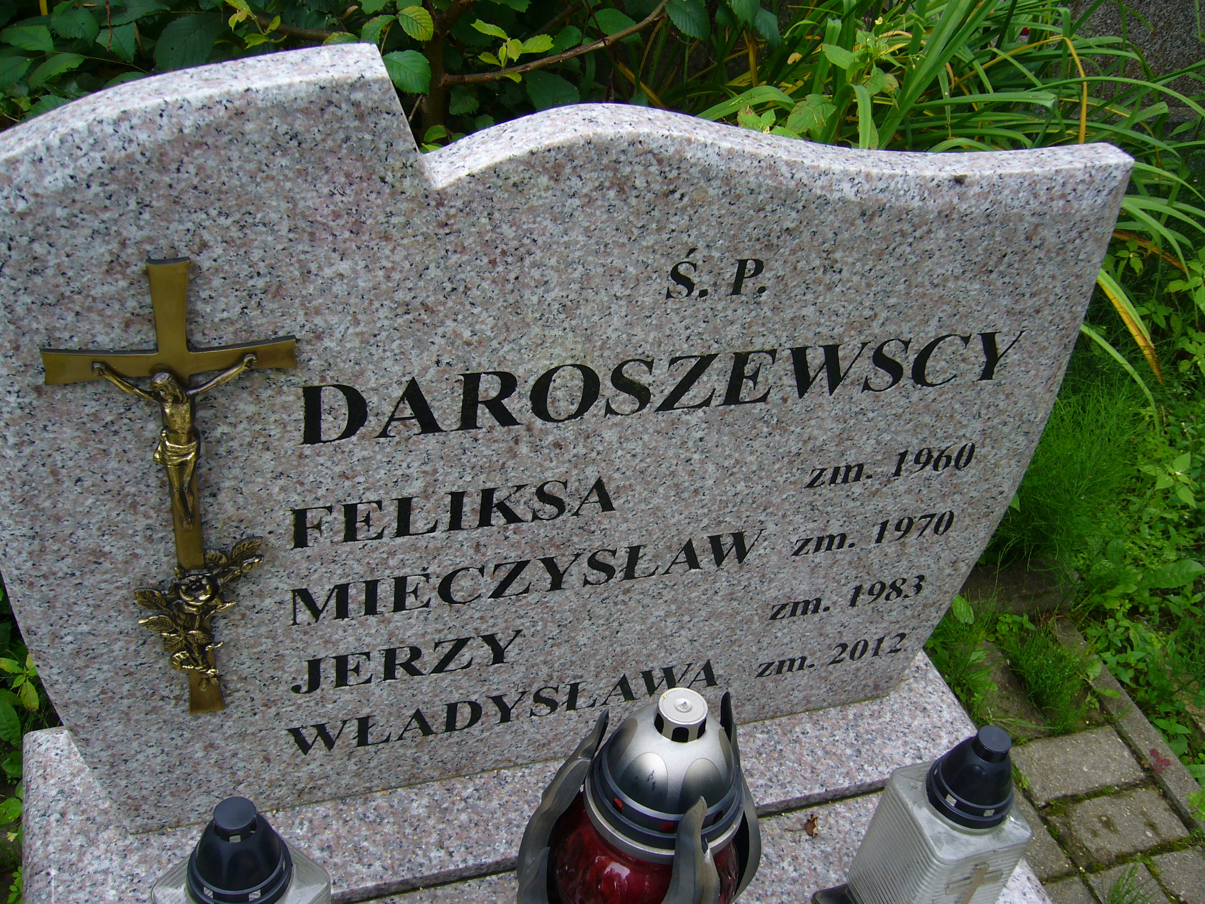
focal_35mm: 35
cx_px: 602
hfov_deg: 52.6
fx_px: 1218
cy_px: 452
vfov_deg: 40.7
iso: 80
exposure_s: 1/200
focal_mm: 5.8
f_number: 2.8
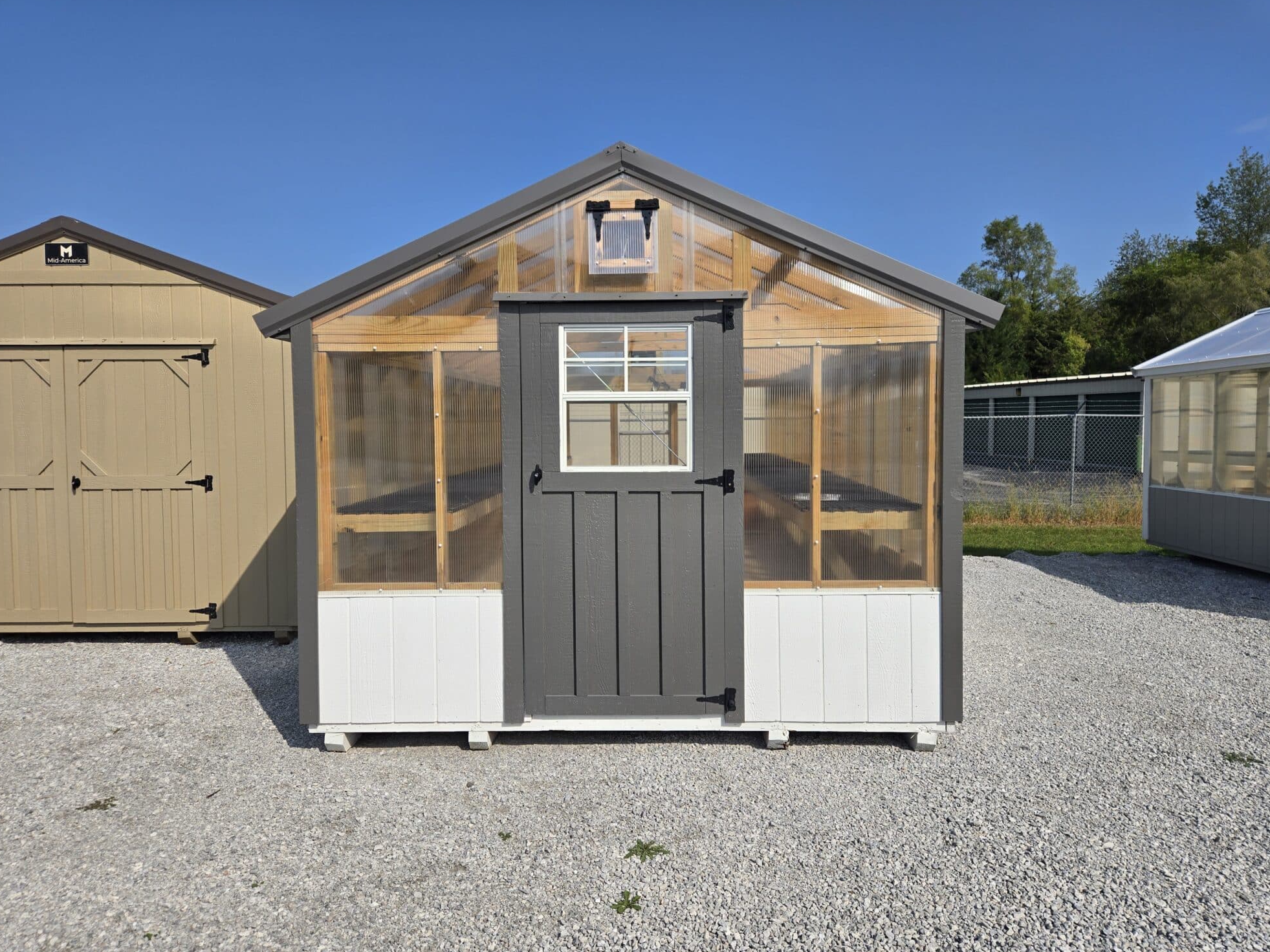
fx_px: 880
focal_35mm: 24
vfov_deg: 56.8
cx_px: 625
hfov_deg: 71.6
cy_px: 457
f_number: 1.8
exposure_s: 1/3018
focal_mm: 5.4
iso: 25
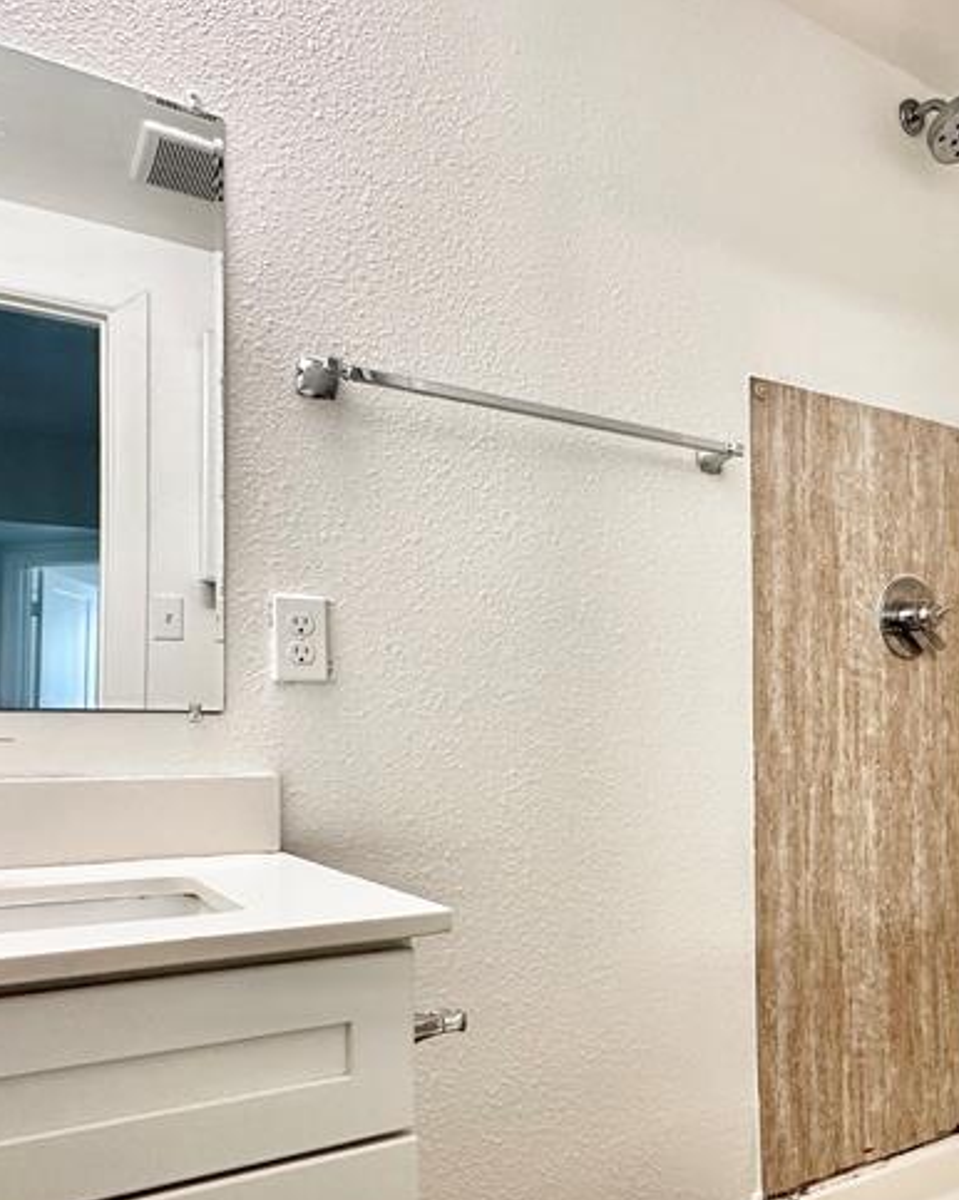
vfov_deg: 59.7
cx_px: 701
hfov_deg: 48.3
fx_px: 1030
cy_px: 750
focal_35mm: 29
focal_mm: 2.22
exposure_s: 1/120
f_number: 2.2
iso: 250
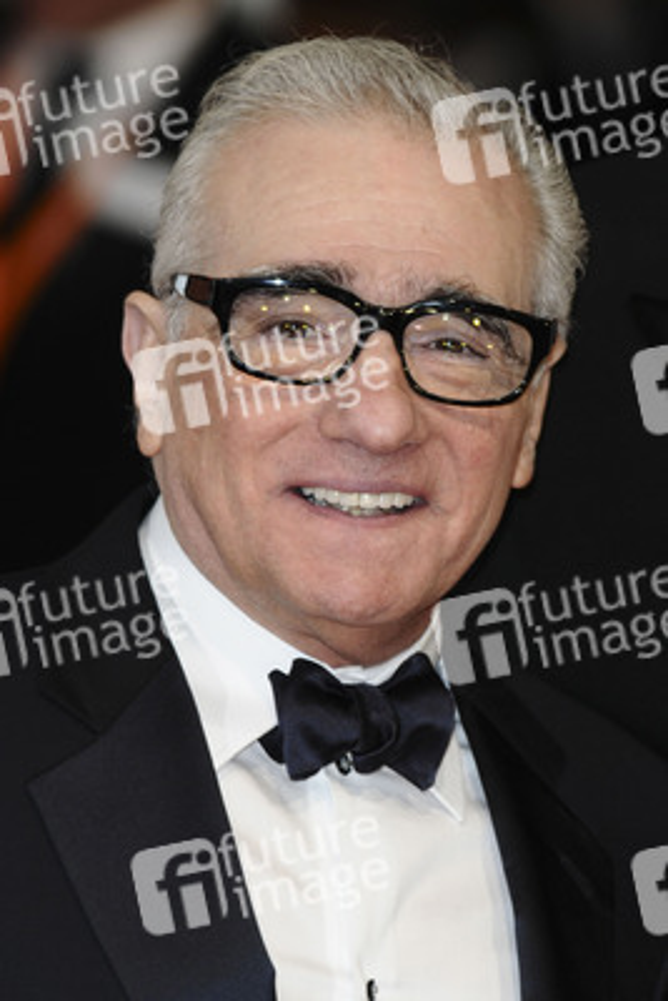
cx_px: 334
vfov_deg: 6.9
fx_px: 8342
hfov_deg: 4.6
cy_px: 500
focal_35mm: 300
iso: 320
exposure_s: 1/200
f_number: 4.5
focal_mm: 200
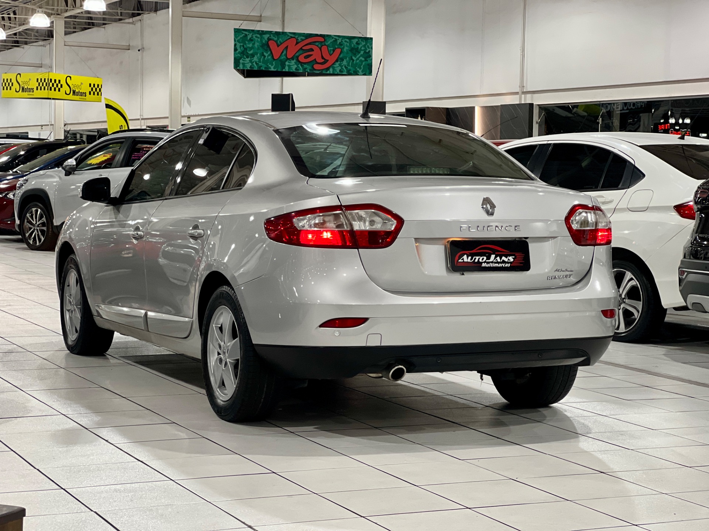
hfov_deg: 25.3
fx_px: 1577
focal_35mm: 77
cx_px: 354
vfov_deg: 19.1
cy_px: 266
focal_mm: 9
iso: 320
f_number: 2.8
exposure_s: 1/40
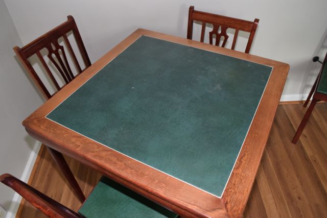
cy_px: 109
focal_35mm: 27
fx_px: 245
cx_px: 164
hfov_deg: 67.4
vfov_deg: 48.0
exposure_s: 1/125
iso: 800
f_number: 5.6
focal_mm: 18
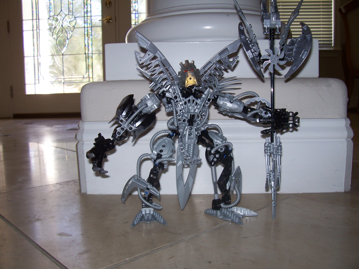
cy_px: 134
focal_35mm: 34
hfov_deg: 54.0
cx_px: 180
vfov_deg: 41.8
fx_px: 353
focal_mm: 5.6
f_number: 2.7
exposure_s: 1/60
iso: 80
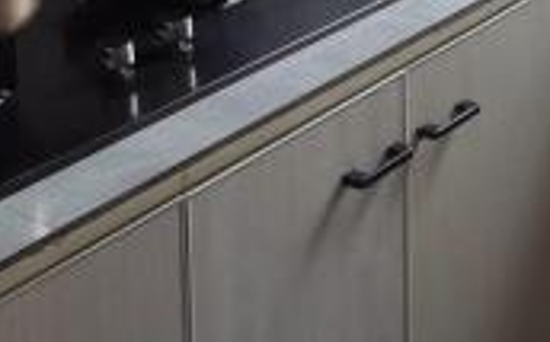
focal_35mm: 89
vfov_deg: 13.5
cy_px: -221
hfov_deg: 23.0
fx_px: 1332
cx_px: 122
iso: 100
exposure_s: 1/50
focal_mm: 4.4
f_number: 1.8
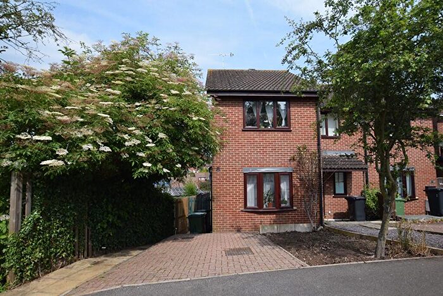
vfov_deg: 67.4
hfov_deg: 90.0
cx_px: 222
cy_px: 148
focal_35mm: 18
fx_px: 222
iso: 100
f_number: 7.1
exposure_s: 1/200
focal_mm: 12
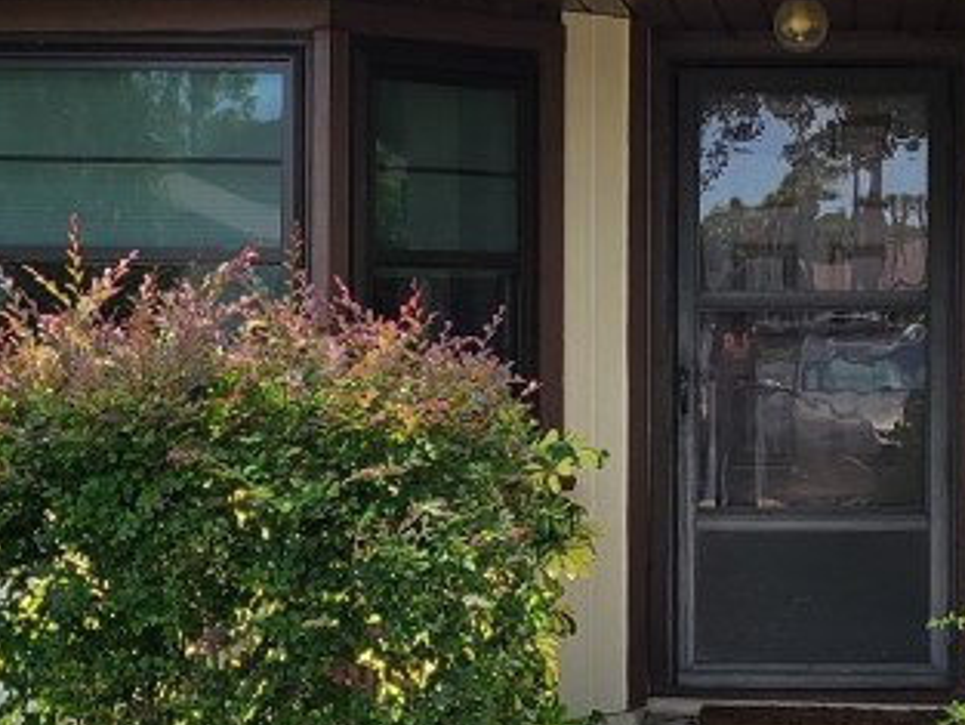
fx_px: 2370
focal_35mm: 85
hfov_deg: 22.8
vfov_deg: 17.4
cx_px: 709
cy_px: 373
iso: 40
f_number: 1.8
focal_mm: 5.4
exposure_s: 1/887
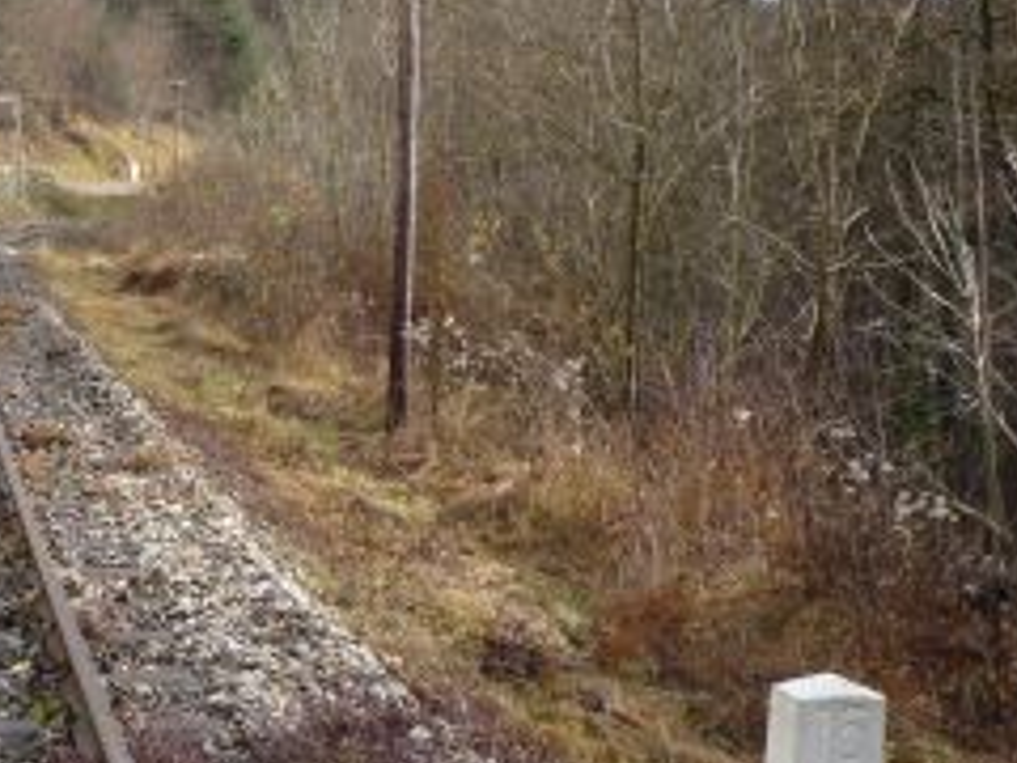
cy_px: 335
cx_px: 68
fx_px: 1880
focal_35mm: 64
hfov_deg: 28.9
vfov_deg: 22.9
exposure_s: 1/160
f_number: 4
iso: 100
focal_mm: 5.2
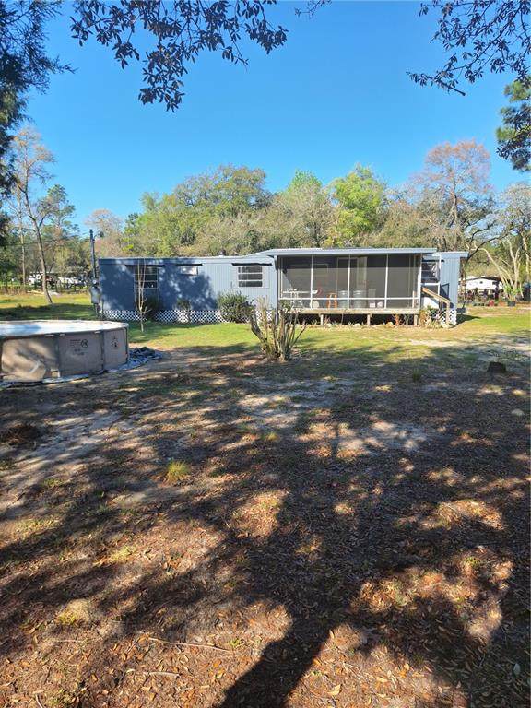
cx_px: 266
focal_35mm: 23
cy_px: 354
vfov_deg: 73.9
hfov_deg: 58.9
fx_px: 470
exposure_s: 1/1140
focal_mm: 5.54
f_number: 1.8
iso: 40
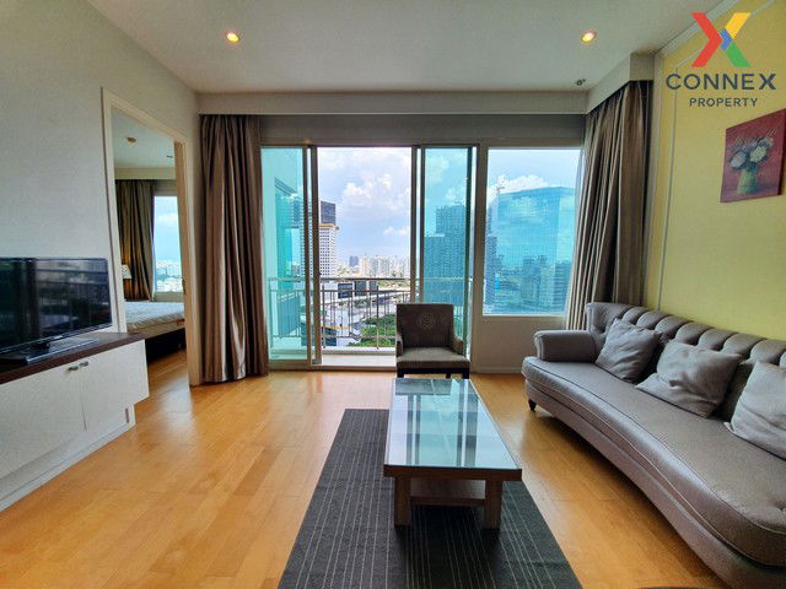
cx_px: 393
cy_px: 294
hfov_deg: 106.2
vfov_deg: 89.9
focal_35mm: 13
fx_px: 295
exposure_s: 1/202
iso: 50
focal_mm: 1.8
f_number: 2.2
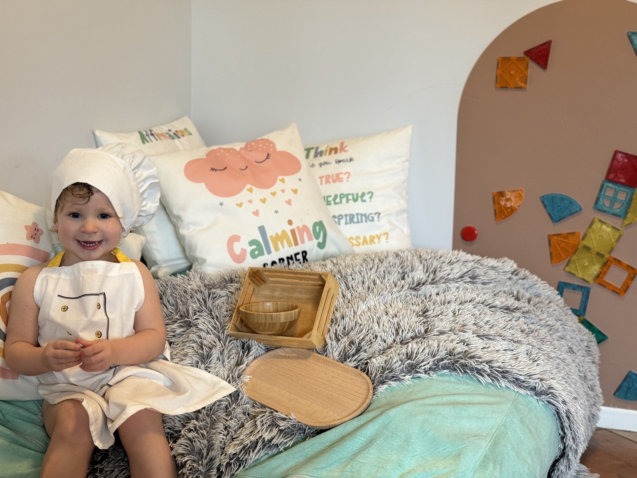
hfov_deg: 39.7
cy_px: 239
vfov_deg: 30.3
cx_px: 318
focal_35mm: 48
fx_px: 883
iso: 125
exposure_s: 1/50
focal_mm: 6.76
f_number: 1.78
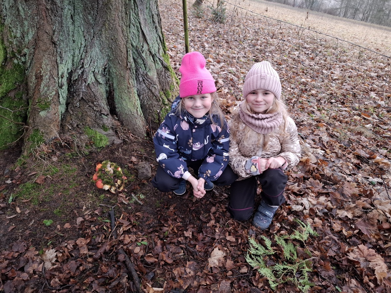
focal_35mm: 23
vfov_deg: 58.9
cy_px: 146
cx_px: 196
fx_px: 260
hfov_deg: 73.9
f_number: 1.8
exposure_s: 1/100
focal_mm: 5.54
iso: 320
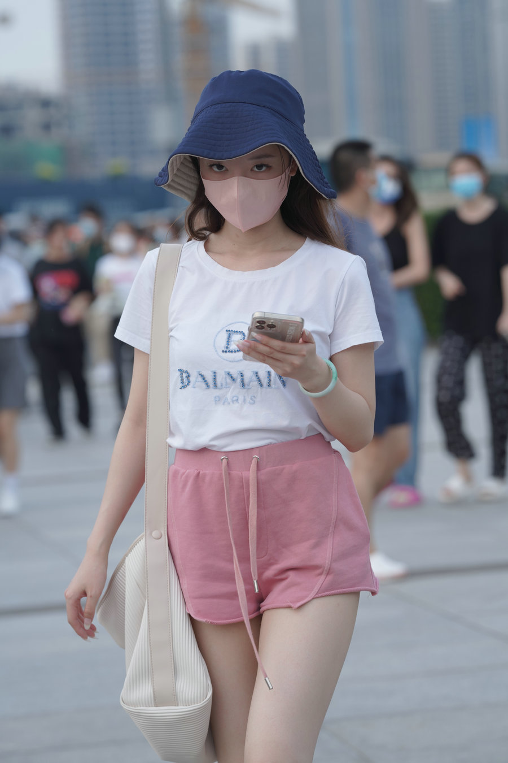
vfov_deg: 15.2
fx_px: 2857
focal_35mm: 135
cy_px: 382
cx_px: 254
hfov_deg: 10.2
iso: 400
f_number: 4.5
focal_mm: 135
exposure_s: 1/500
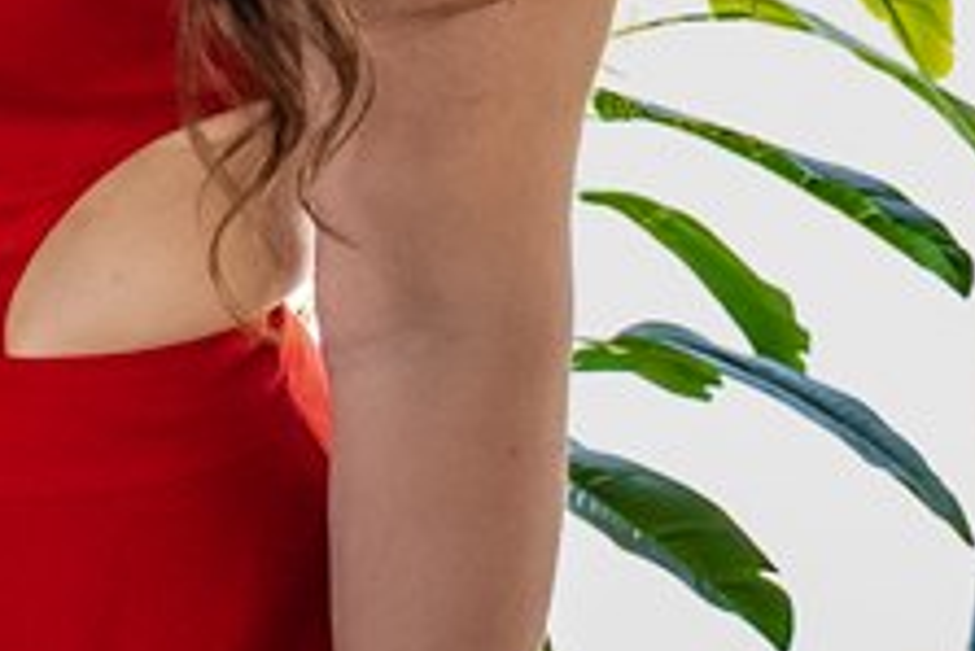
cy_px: 13
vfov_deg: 9.2
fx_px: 4047
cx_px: -1246
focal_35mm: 149
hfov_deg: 11.6
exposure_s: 1/500
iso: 1600
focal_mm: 15
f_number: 3.2
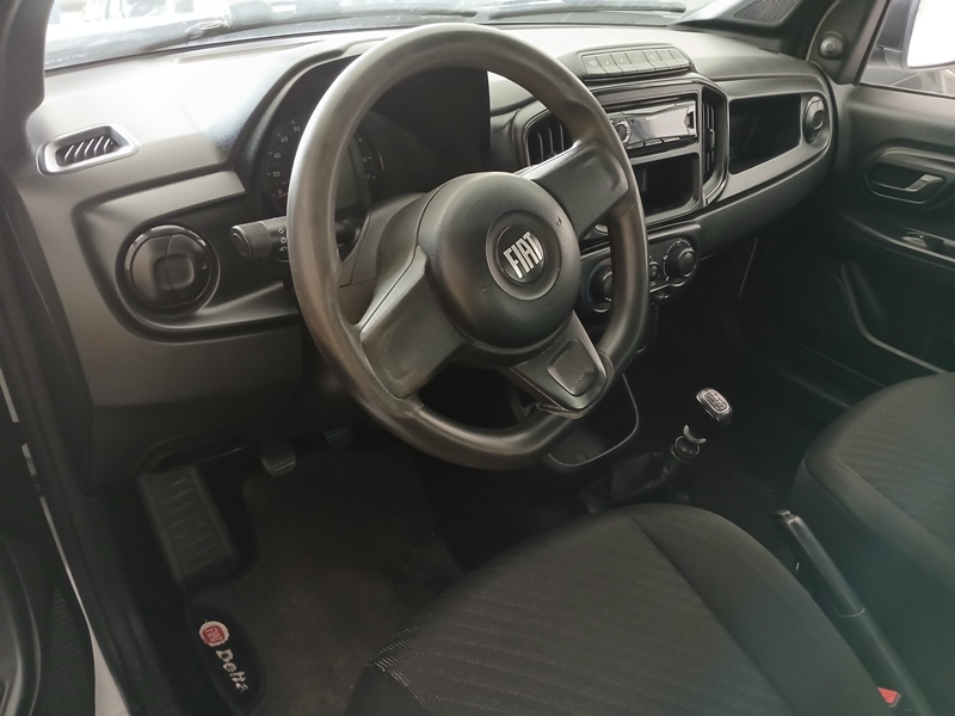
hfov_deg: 67.3
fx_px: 717
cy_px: 358
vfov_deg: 53.1
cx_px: 478
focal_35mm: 26
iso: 500
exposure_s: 1/20
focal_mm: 3.98
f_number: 1.8
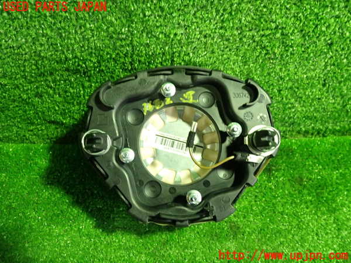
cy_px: 132
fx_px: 304
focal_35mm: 30
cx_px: 176
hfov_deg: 60.0
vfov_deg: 46.8
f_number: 2.3
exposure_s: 1/30
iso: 400
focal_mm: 5.4
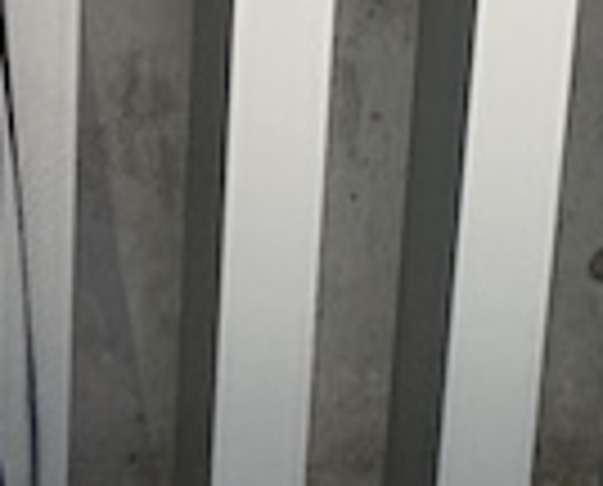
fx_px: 2703
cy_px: -774
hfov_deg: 12.3
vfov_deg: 9.0
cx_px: -198
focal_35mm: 151
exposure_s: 1/481
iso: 25
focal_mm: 4.25
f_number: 1.8
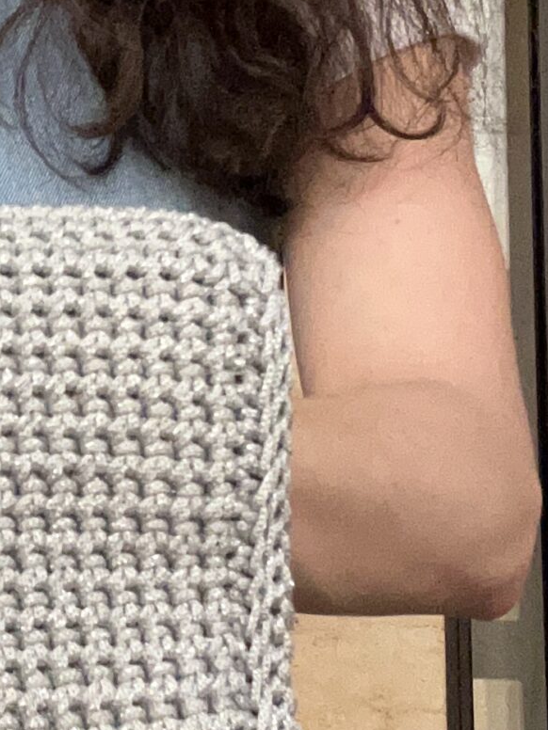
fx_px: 2090
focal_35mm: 99
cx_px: -212
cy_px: 358
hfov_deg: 14.2
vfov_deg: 19.8
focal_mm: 2.69
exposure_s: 1/60
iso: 320
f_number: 1.9
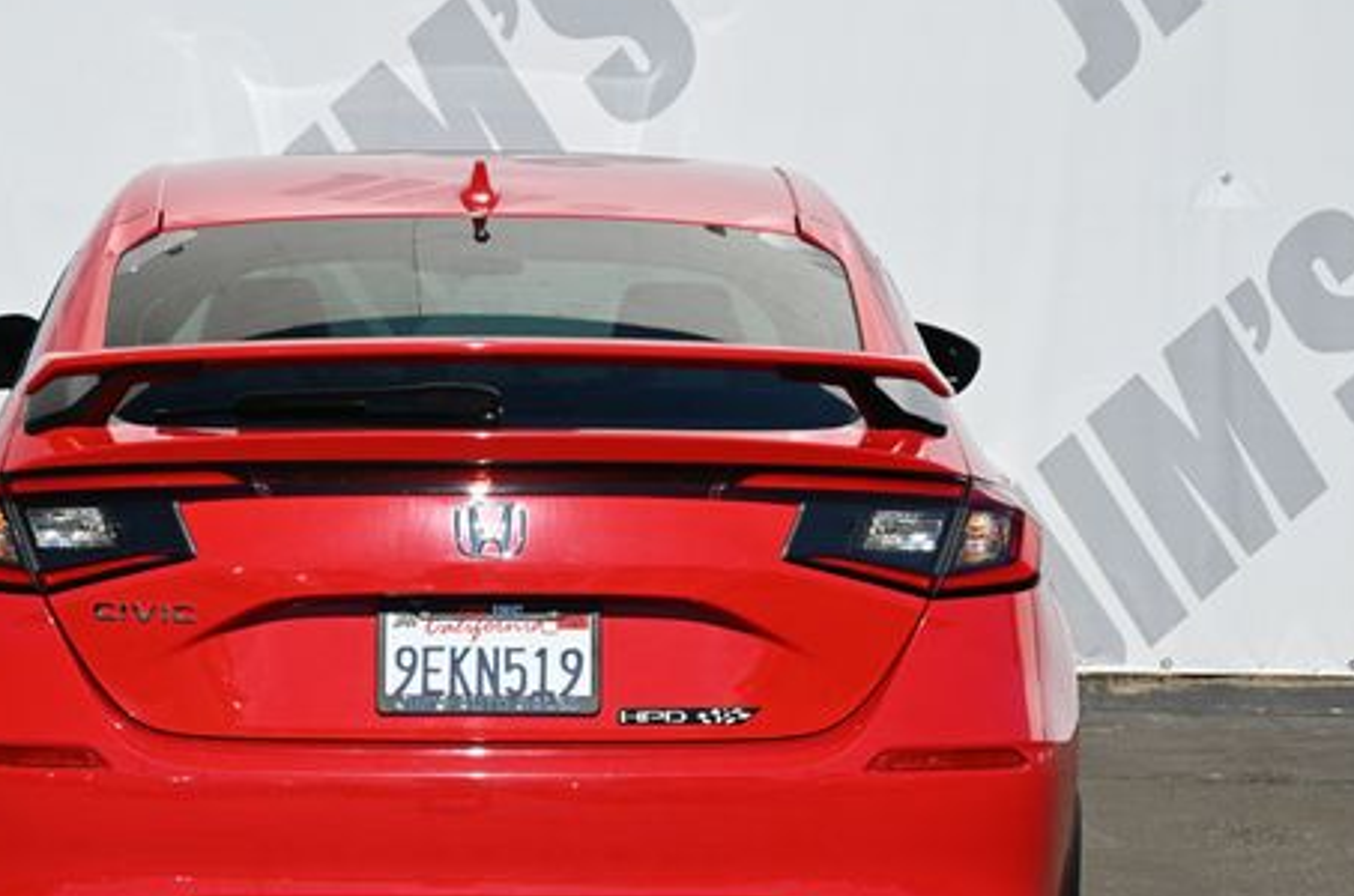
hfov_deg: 19.3
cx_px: 484
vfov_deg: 12.9
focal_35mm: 106
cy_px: 550
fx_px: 3978
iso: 100
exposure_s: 1/320
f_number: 6.3
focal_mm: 50
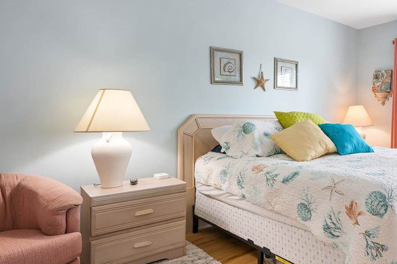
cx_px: 317
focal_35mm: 28
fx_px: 308
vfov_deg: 46.4
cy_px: 115
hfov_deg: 60.4
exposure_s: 1/25
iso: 400
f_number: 8
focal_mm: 15.5
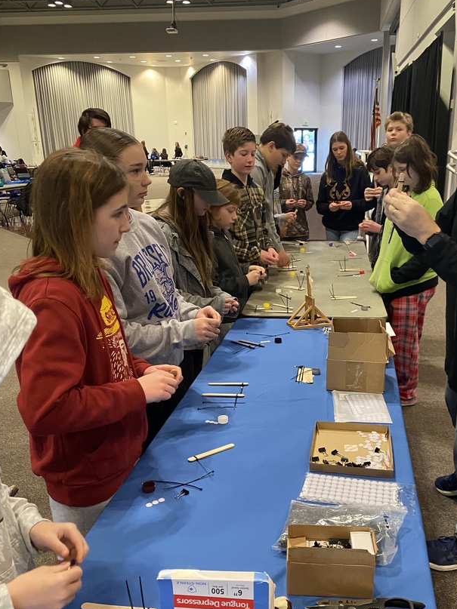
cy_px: 352
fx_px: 581
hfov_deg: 42.7
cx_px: 273
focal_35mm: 33
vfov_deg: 55.1
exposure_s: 1/60
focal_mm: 4.25
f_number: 1.8
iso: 500
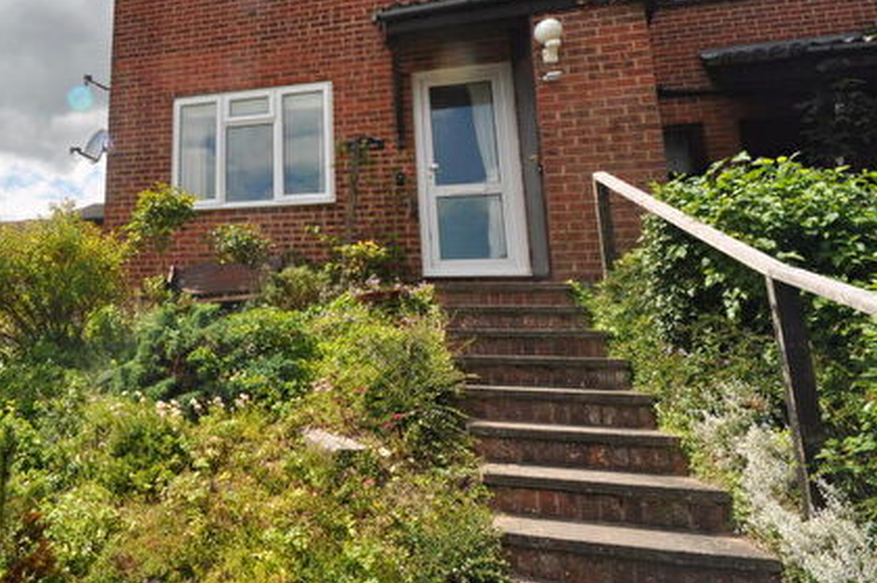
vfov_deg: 50.5
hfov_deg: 64.5
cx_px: 161
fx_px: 608
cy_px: 208
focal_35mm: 25
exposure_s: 1/200
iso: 200
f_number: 11
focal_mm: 10
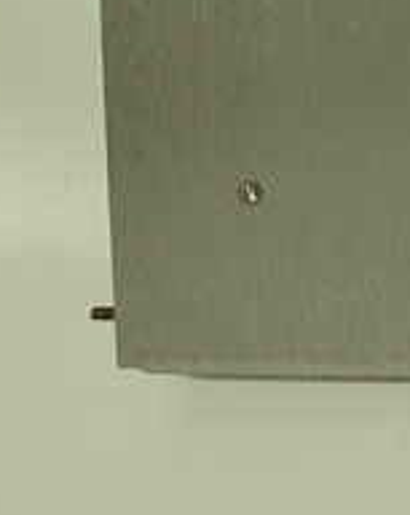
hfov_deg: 17.9
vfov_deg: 20.2
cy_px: -308
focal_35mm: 78
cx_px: 584
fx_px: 1186
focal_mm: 5.52
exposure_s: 1/120
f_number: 1.9
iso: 2322
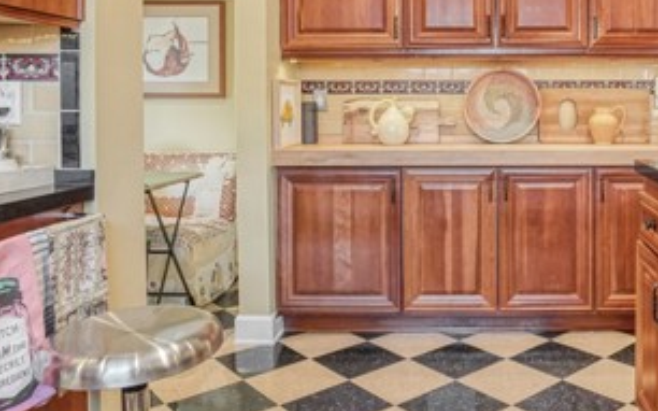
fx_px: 574
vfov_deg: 38.7
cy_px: 122
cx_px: 490
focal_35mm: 32
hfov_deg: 56.8
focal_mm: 10
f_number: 4
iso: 250
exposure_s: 1/40
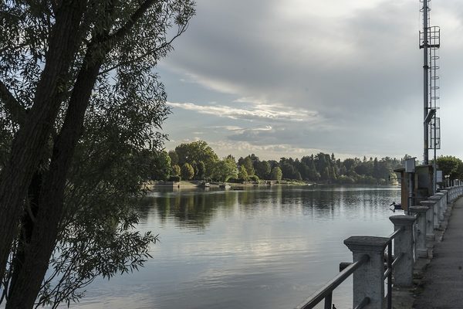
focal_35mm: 39
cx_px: 232
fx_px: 502
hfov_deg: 49.6
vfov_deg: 34.2
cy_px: 154
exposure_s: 1/60
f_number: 11
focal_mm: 39
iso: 100
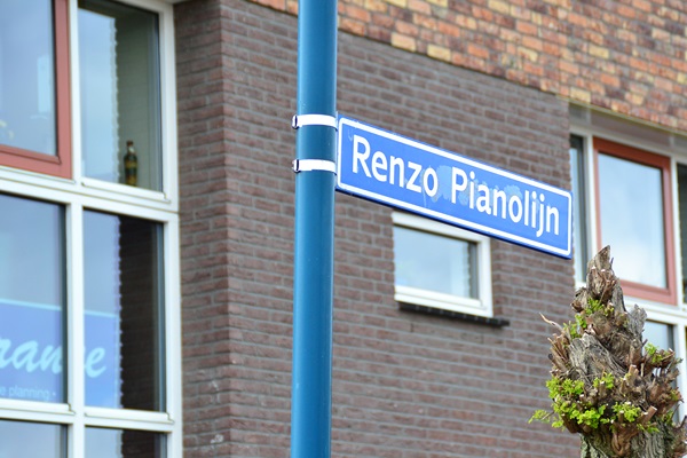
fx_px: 2719
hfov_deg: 14.4
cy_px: 229
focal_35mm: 142
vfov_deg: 9.6
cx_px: 344
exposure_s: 1/640
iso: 800
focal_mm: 95
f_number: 6.3
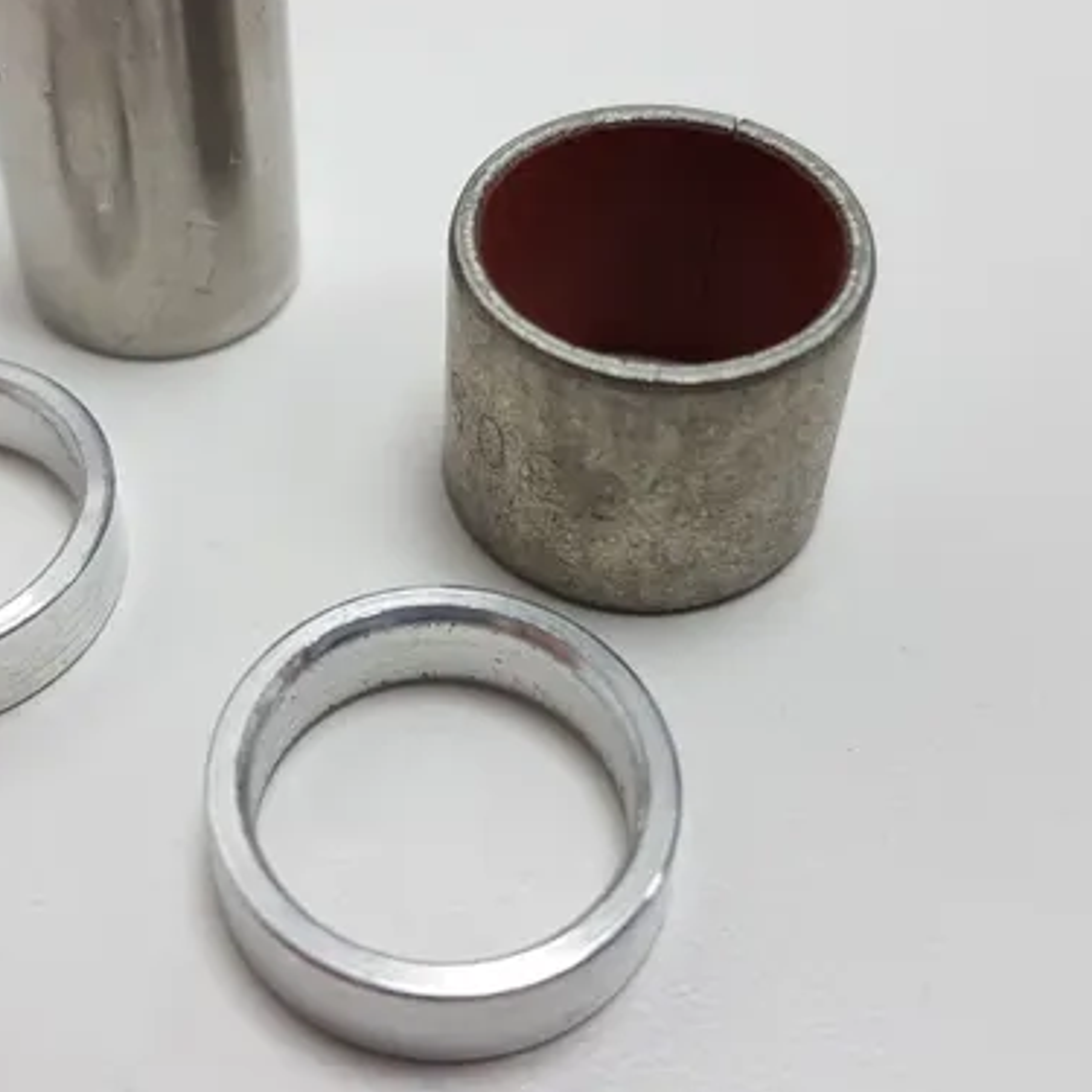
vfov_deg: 34.4
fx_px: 1749
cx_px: 381
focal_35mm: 49
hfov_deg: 34.4
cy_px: 390
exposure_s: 1/50
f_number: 1.7
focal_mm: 4.2
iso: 40
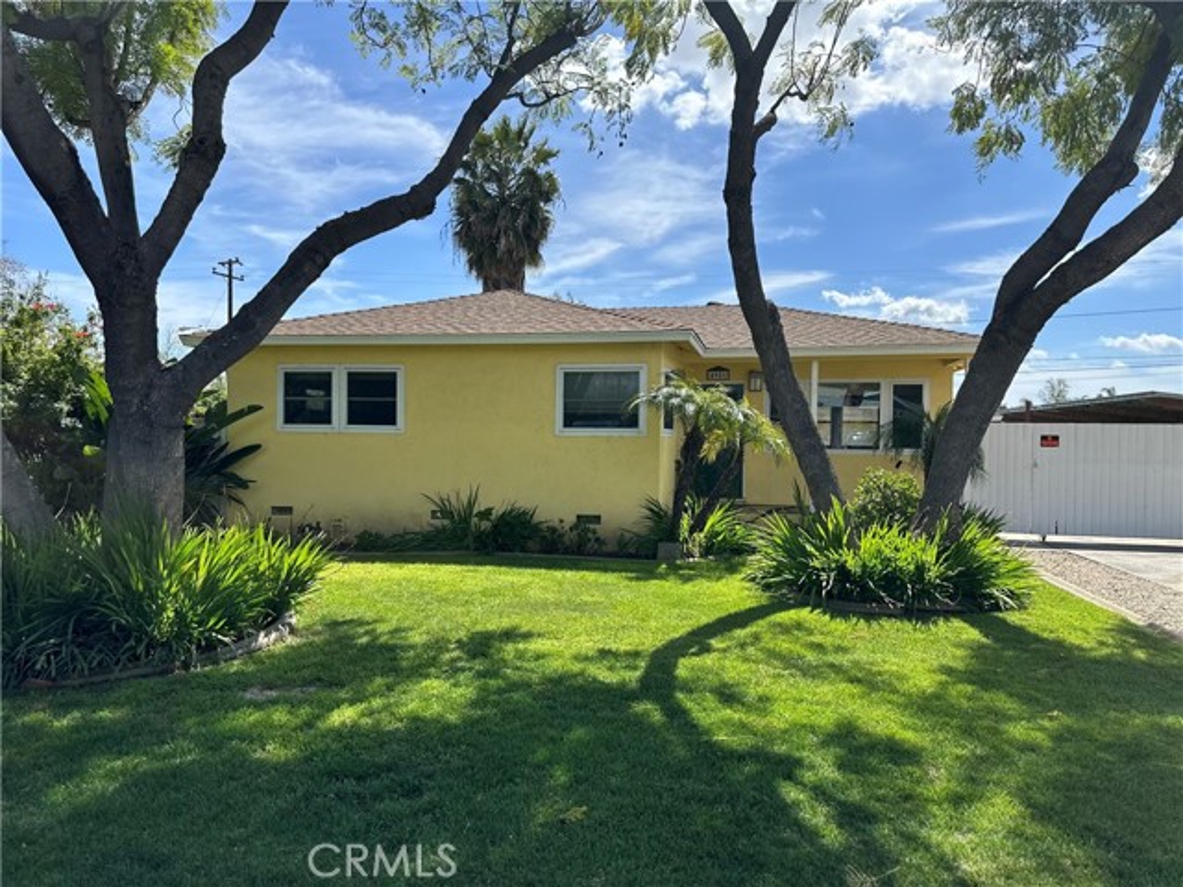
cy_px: 444
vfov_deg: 56.8
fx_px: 820
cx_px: 592
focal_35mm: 24
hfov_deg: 71.6
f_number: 1.78
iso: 80
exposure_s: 1/3472
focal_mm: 6.86
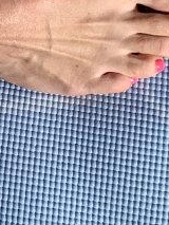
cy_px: -60
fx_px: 1268
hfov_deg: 7.5
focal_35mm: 195
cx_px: -107
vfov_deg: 10.0
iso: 25
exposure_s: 1/4464
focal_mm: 4.25
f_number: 1.8
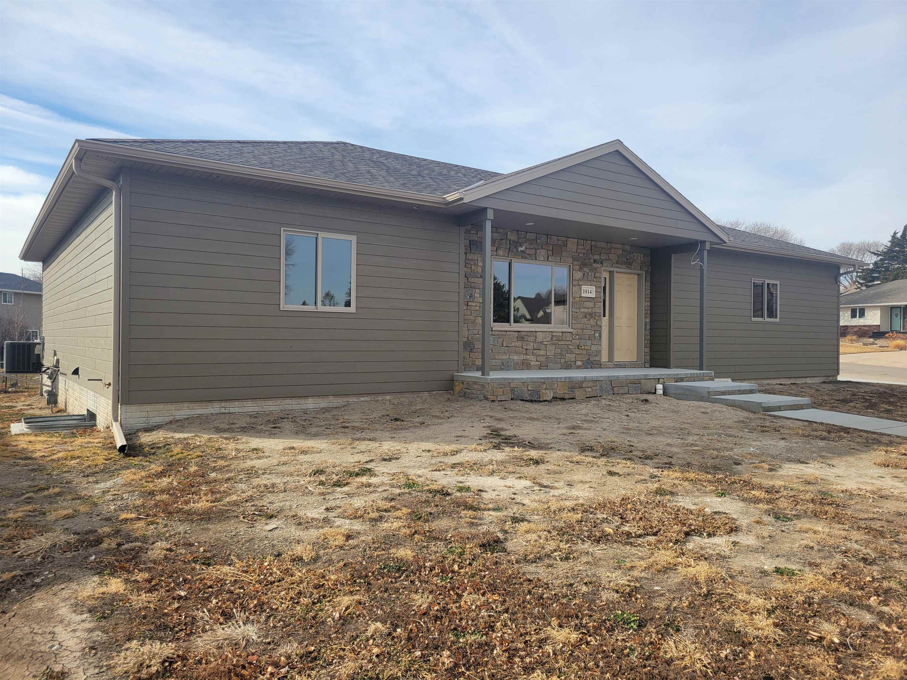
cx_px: 454
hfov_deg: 67.3
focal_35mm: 26
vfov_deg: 53.1
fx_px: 681
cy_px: 340
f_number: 1.8
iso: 40
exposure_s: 1/1641
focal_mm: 5.4
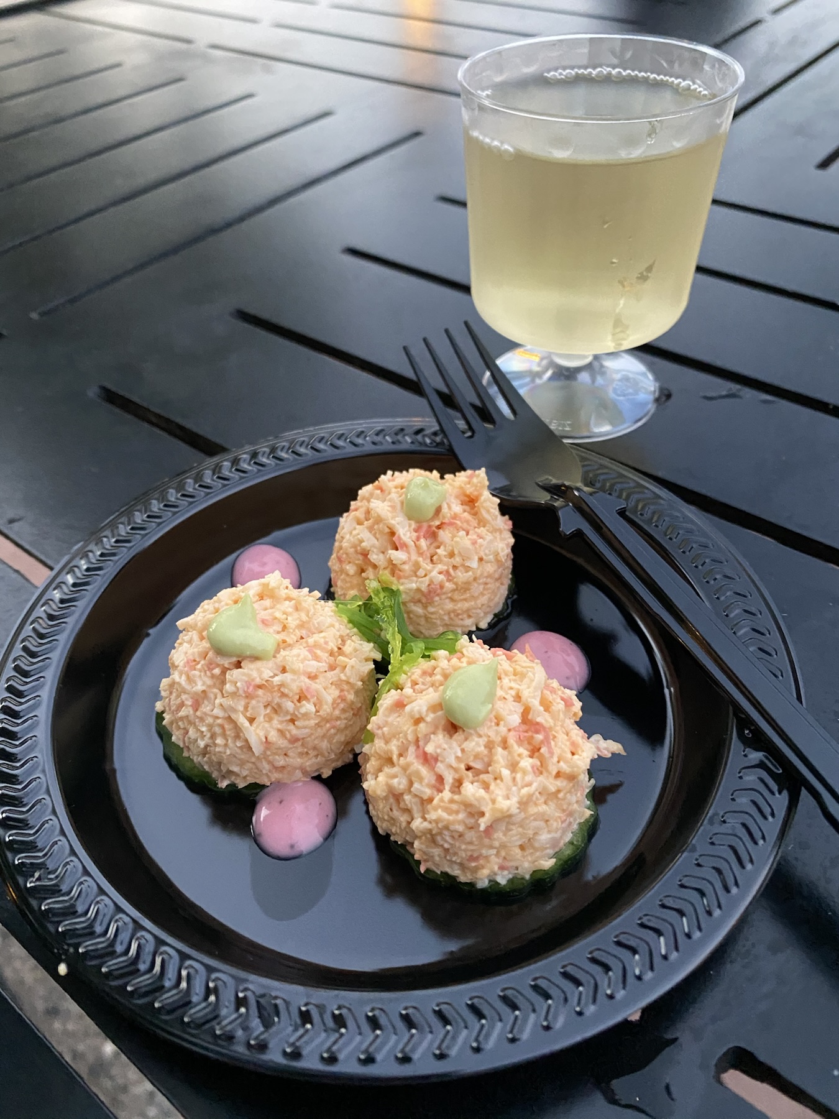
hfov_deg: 53.1
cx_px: 420
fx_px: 840
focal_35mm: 26
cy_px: 560
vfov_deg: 67.3
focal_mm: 4.25
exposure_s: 1/30
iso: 640
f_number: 1.8
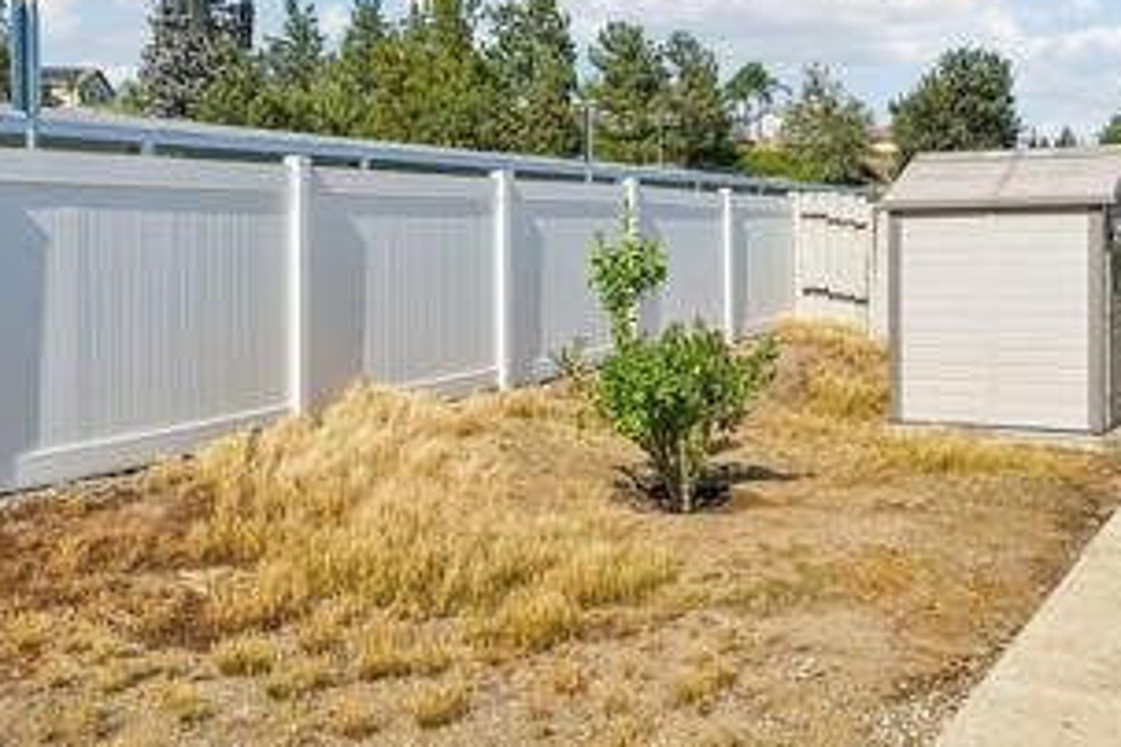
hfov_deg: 49.9
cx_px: 733
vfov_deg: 34.8
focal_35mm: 38
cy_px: 261
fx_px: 1183
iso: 100
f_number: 9
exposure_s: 1/400
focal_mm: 18
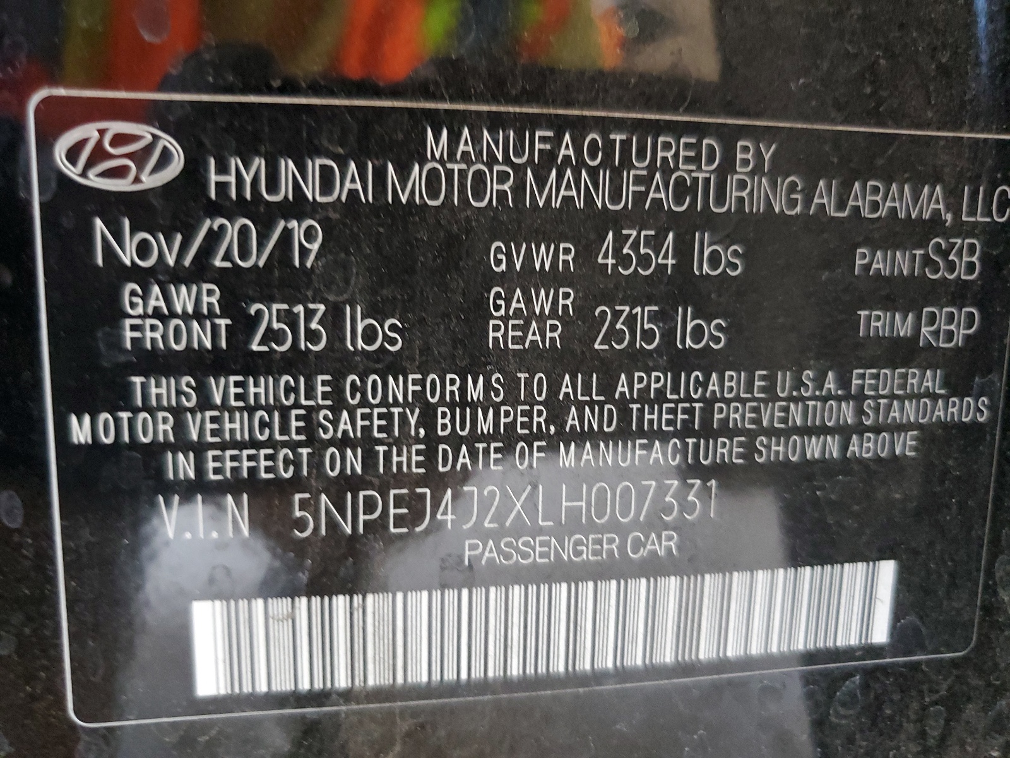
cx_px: 505
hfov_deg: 67.3
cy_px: 379
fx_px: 759
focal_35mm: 26
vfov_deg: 53.1
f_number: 1.5
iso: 308
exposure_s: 1/17
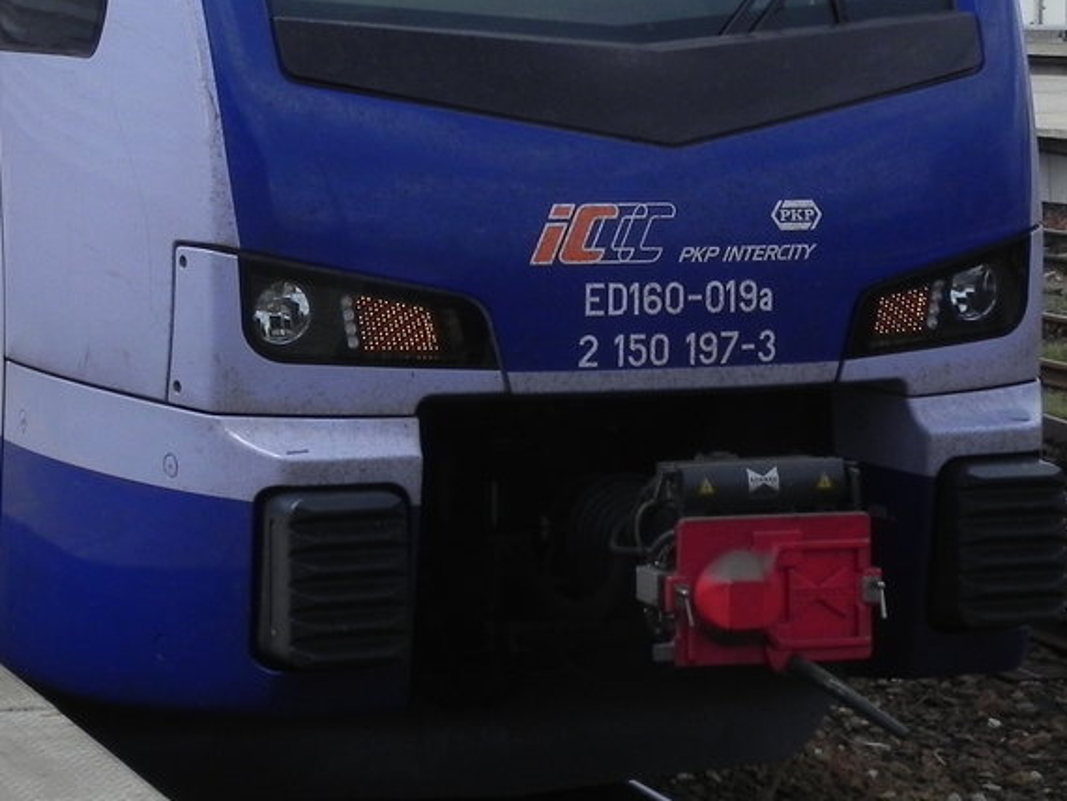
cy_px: 26
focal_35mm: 122
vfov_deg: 12.0
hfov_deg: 16.0
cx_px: 195
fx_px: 3762
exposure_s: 1/428
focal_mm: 10.3
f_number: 7.1
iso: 160
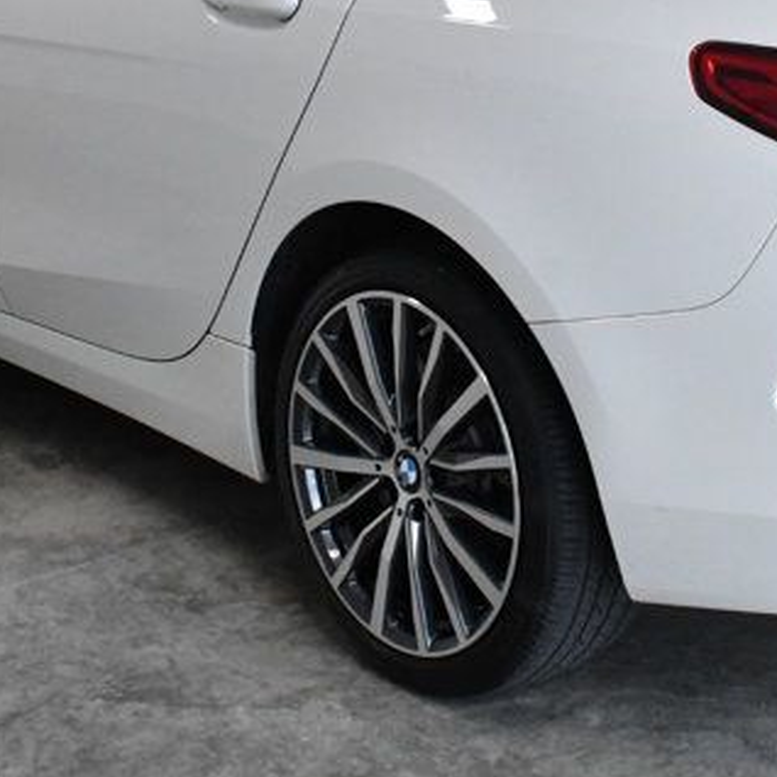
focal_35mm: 93
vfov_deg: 18.4
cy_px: 108
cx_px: 611
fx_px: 2362
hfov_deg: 18.5
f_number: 11
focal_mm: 23
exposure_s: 1/500
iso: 2500
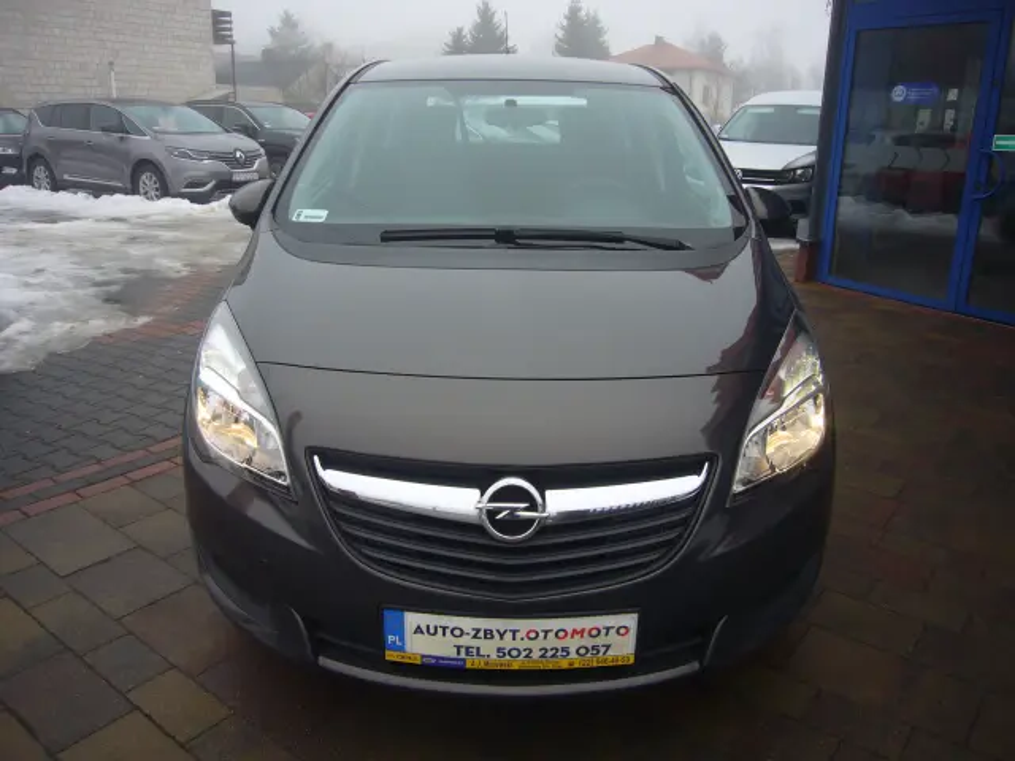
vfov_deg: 49.7
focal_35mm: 28
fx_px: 821
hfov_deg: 63.4
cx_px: 508
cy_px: 380
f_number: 2.8
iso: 80
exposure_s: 1/160
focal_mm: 4.6
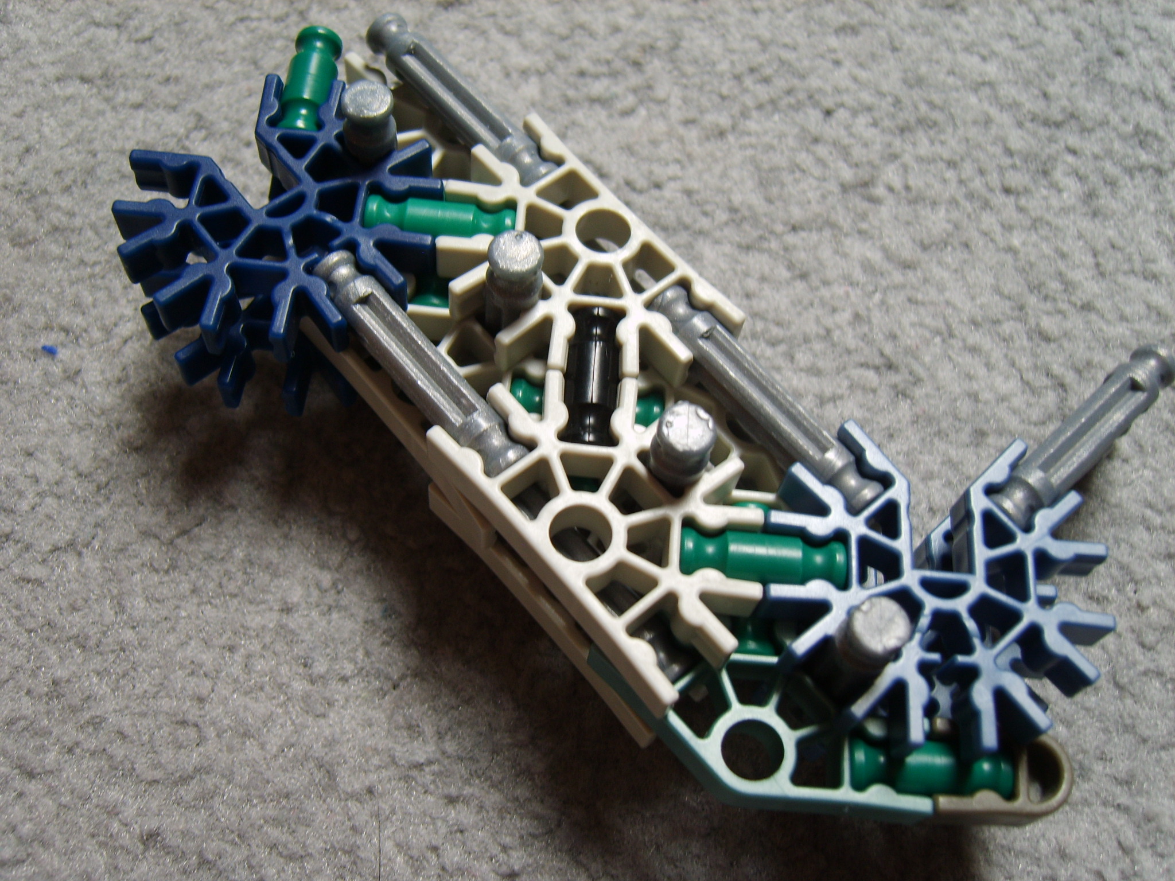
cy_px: 440
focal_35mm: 35
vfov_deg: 40.7
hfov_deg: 52.6
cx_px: 588
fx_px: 1188
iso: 50
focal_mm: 7.4
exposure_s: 1/30
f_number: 2.8
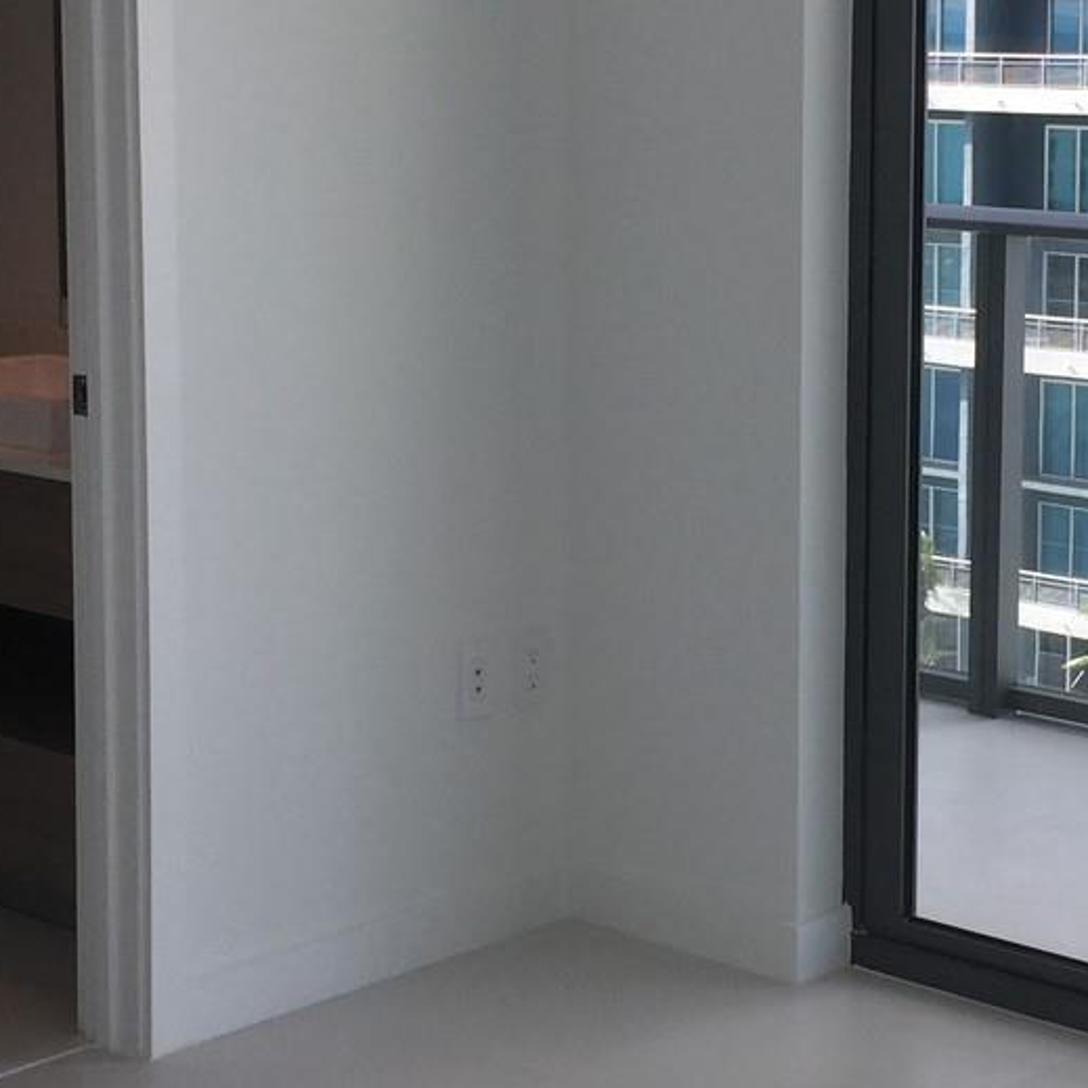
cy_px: 335
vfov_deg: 21.8
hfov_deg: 21.7
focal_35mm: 79
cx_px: 824
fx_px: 2809
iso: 32
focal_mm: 4.15
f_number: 2.2
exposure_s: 1/449
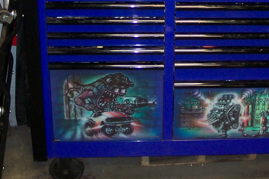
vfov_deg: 17.8
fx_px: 568
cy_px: 36
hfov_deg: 26.3
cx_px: 201
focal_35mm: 76
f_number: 2.8
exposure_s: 1/30
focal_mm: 8
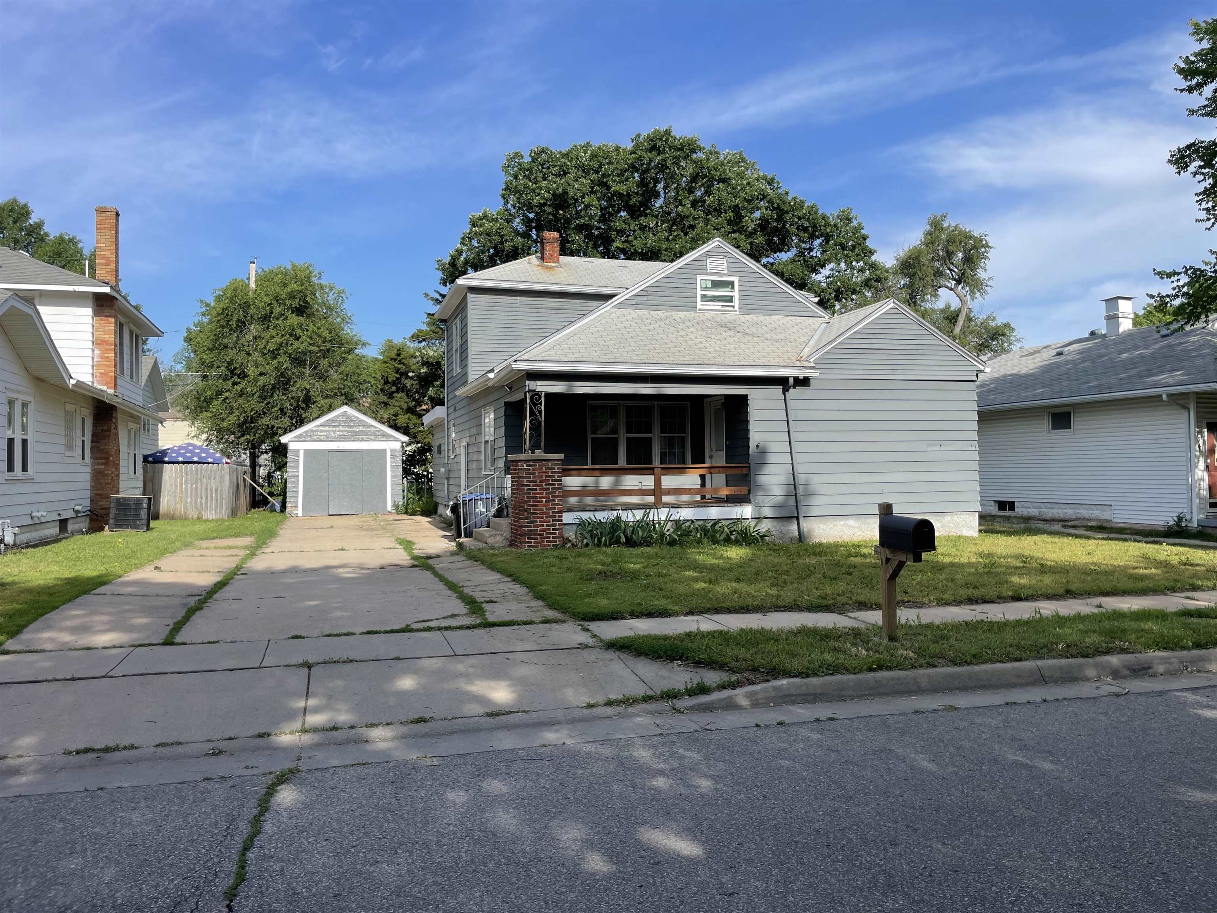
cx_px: 608
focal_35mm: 26
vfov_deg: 53.1
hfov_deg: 67.3
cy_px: 456
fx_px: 914
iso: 32
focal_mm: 4.2
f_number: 1.6
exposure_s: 1/2506
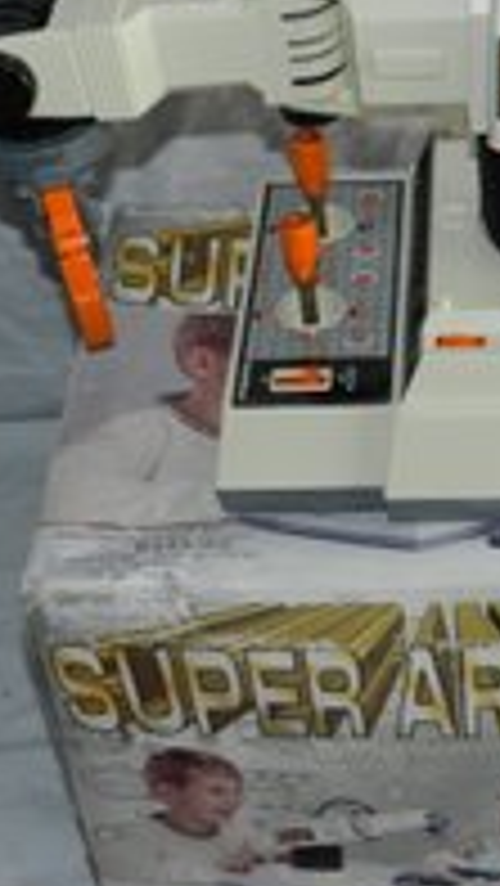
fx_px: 1695
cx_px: 439
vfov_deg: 29.3
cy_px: 447
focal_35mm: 72
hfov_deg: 16.6
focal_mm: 6.7
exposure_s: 1/30
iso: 200
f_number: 4
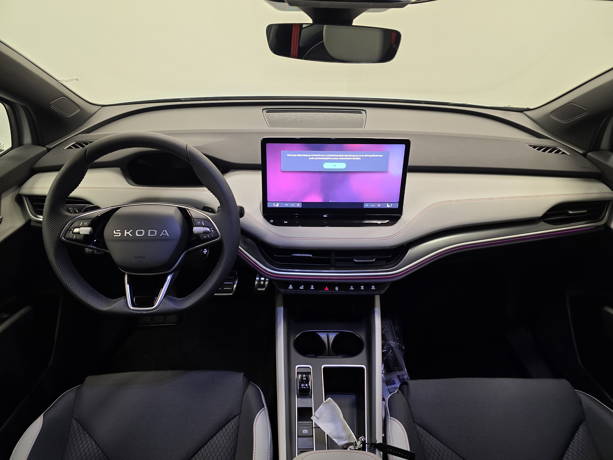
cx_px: 306
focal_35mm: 23
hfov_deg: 73.9
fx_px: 407
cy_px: 230
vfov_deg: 58.9
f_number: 1.7
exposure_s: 1/50
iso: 200
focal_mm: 6.3
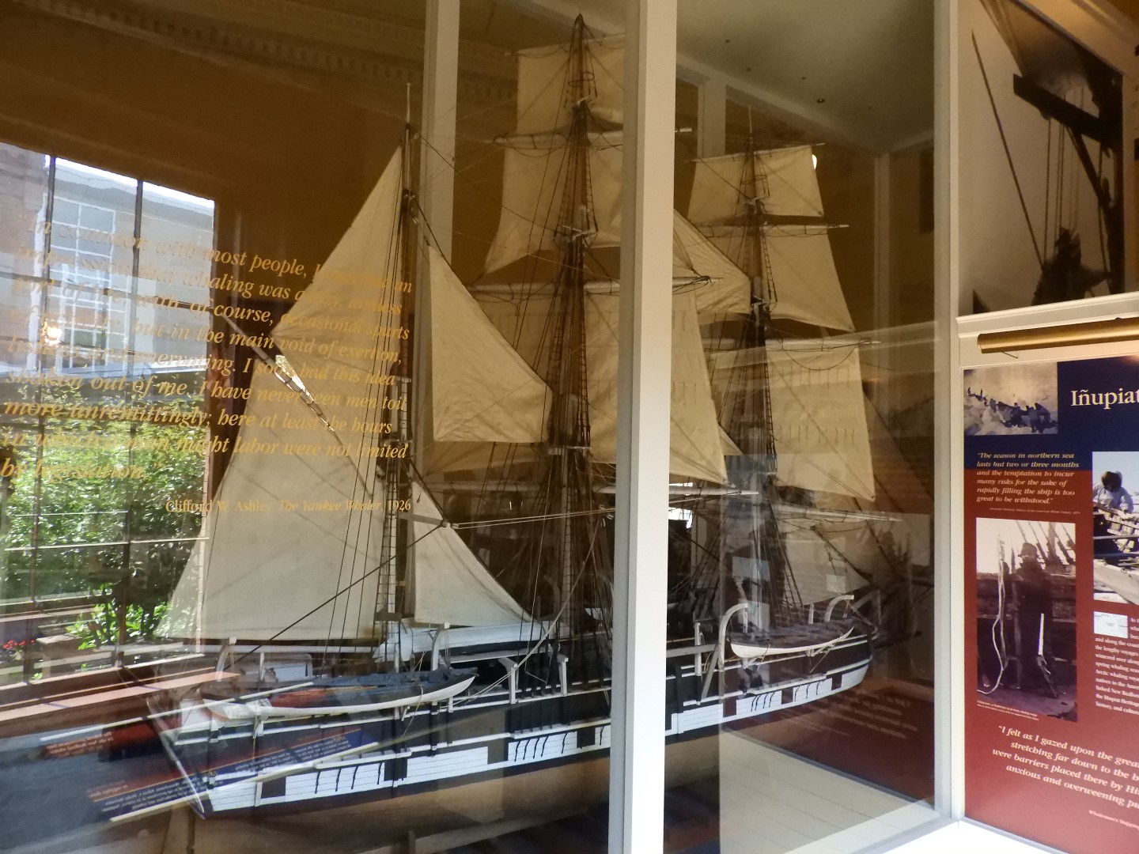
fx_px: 790
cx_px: 570
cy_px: 427
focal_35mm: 24
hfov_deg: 71.6
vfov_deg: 56.8
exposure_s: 1/500
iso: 1600
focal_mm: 4.3
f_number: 3.3
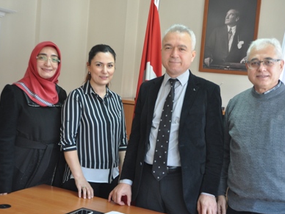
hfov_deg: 37.1
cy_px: 108
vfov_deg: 28.3
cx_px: 151
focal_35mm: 52
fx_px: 424
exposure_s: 1/60
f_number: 4
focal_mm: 31
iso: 800
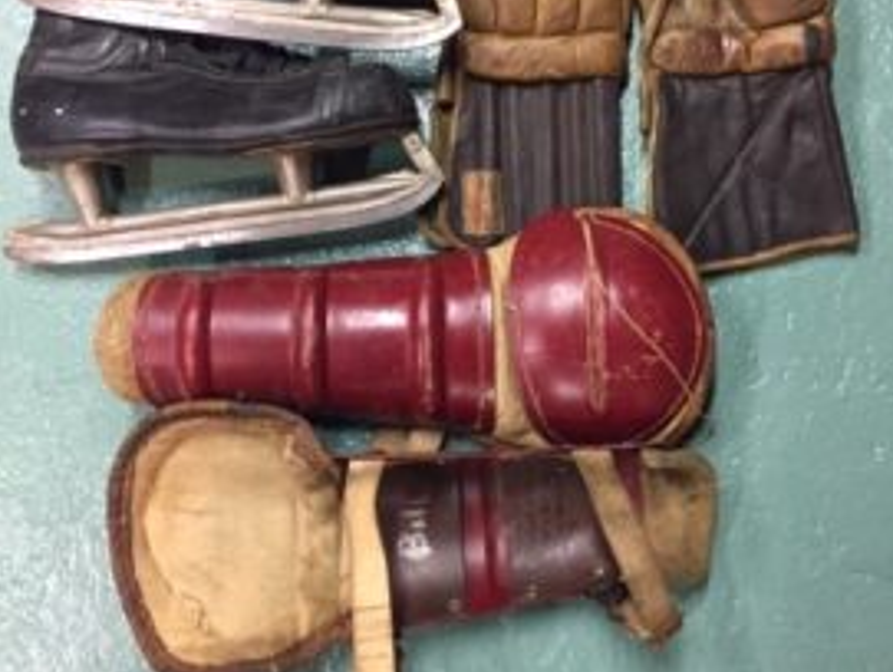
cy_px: 252
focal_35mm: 39
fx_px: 1007
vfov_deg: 36.7
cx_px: 448
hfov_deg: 47.8
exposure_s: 1/30
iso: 200
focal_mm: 4.15
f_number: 2.2
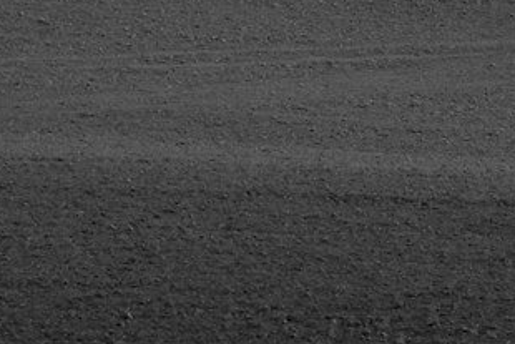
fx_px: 5209
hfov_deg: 5.2
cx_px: 1771
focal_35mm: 364
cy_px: -517
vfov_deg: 3.7
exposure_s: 1/125
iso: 200
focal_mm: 31
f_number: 8
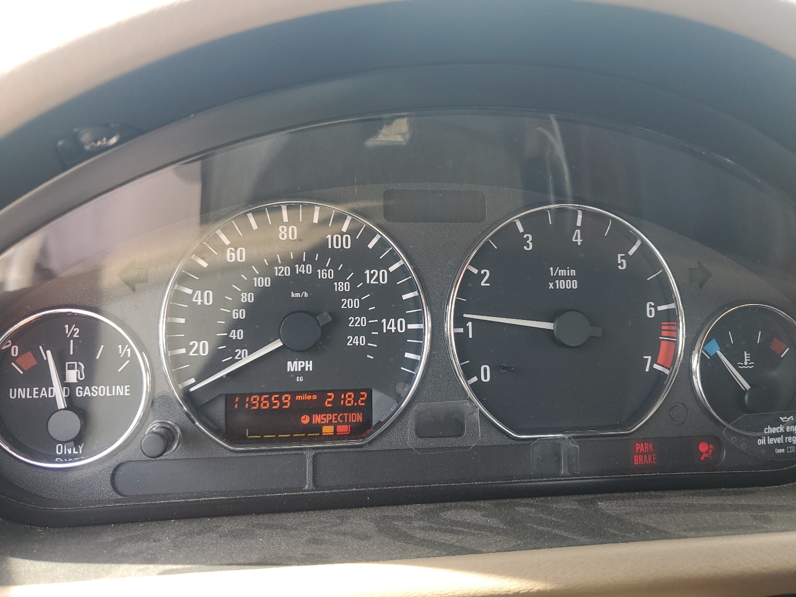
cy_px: 298
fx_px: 598
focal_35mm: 26
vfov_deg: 53.1
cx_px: 398
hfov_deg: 67.3
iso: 50
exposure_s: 1/169
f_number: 1.5
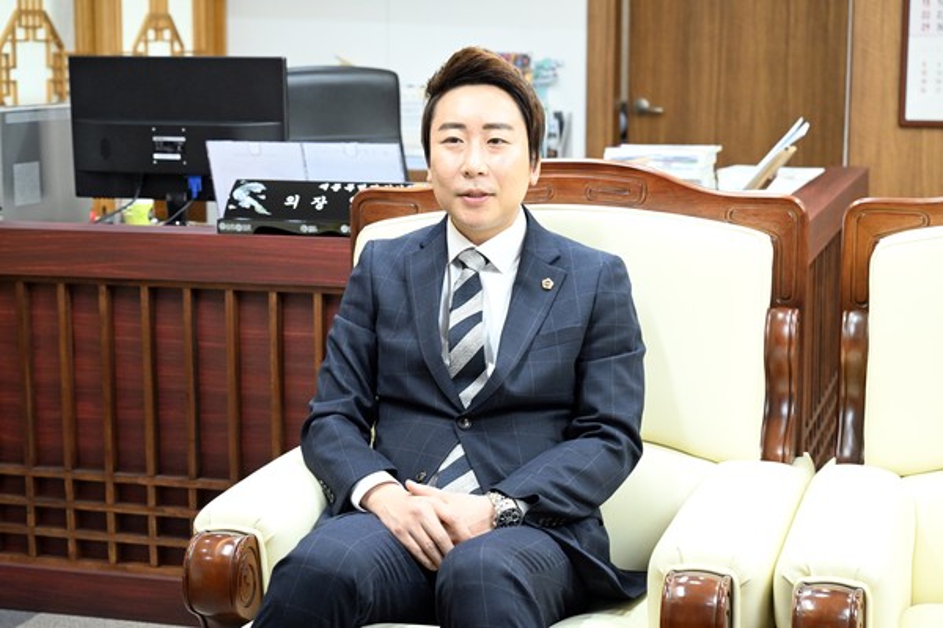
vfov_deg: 20.3
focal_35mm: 67
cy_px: 314
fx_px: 1755
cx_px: 472
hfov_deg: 30.1
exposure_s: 1/160
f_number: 5.6
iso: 5000
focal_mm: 67
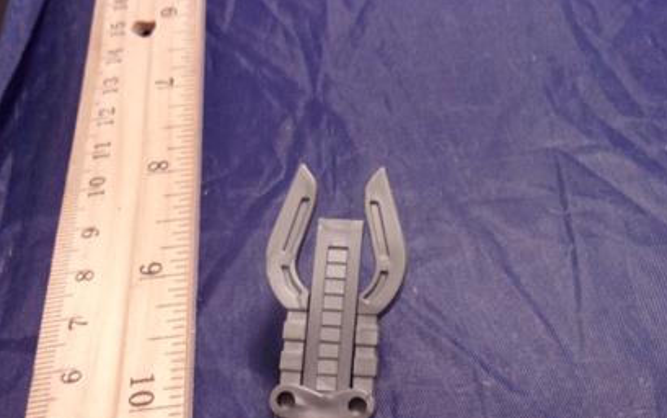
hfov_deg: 55.3
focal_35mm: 35
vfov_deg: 35.6
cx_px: 354
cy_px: 305
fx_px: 636
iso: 400
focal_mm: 4.9
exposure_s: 1/27
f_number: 3
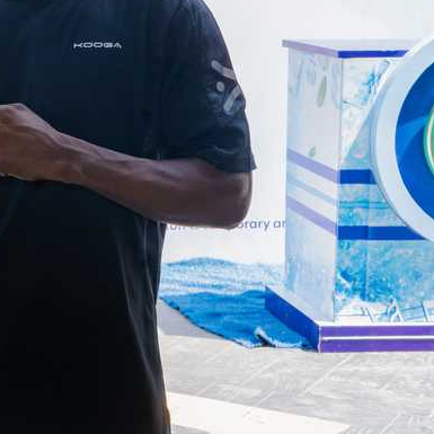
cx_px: -136
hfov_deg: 16.6
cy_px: 125
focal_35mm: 99
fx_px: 1404
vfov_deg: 17.5
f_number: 13
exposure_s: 1/100
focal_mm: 40
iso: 640
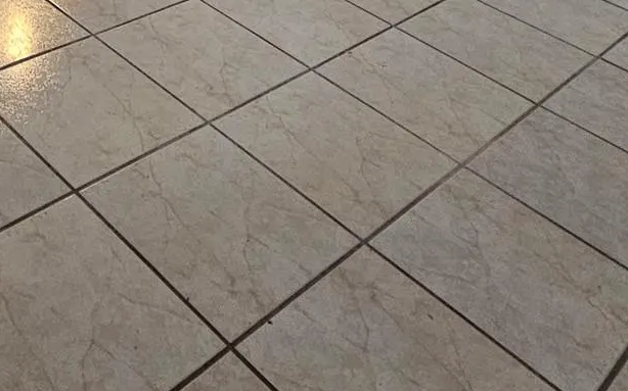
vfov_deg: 21.3
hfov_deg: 40.4
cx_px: 69
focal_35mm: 46
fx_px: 787
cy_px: -261
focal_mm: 2.2
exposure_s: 1/30
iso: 400
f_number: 2.2
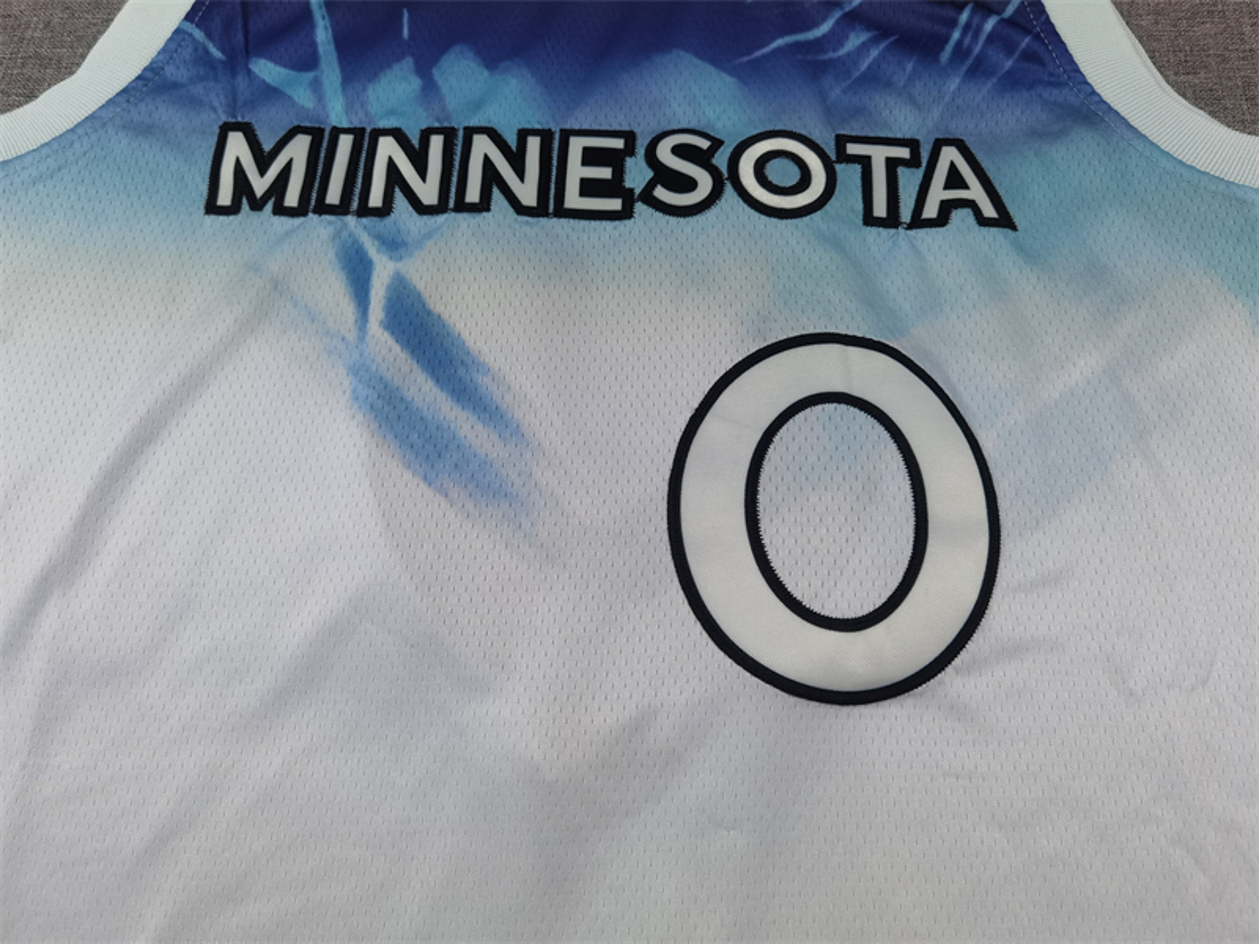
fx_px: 982
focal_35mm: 27
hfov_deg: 65.3
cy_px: 472
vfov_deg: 51.4
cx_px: 630
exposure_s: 1/900
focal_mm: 6.71
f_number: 1.9
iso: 160
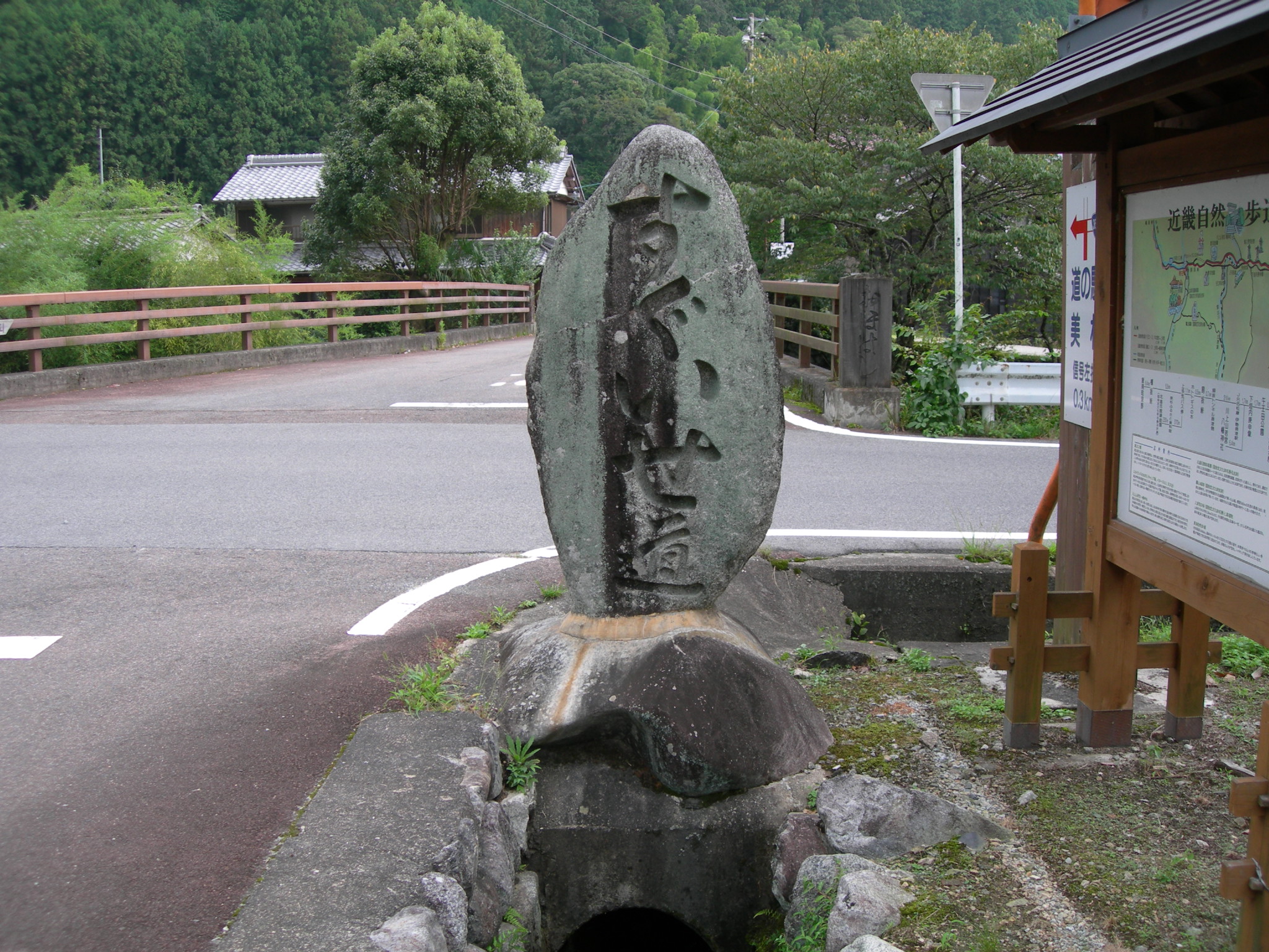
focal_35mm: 38
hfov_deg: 49.0
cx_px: 634
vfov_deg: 37.7
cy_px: 476
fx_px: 1393
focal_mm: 7.8
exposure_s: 1/41
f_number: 2.8
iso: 50
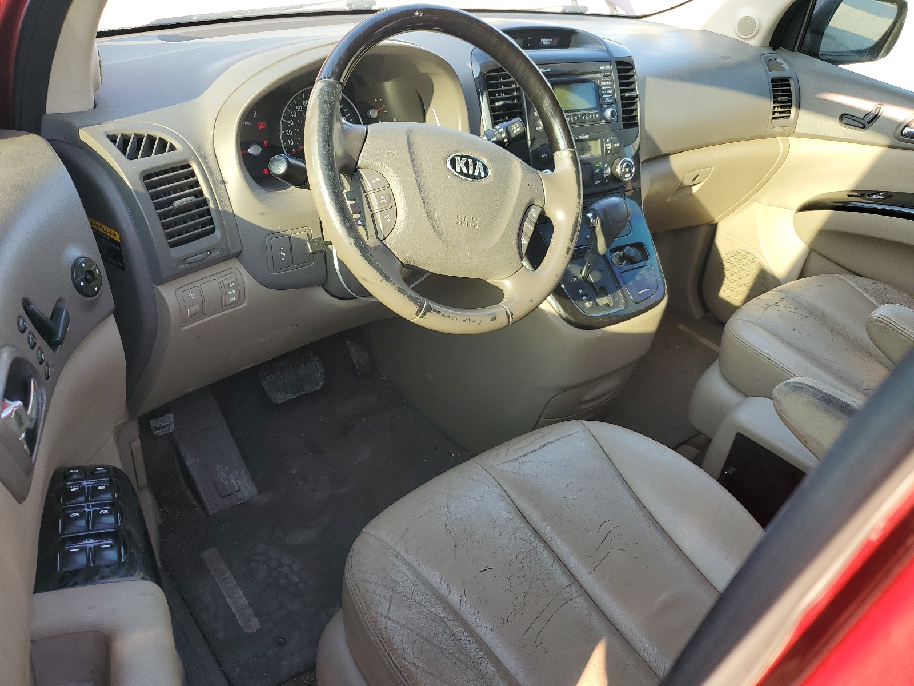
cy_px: 343
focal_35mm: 26
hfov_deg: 67.3
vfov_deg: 53.1
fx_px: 687
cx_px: 457
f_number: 1.5
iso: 50
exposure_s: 1/175
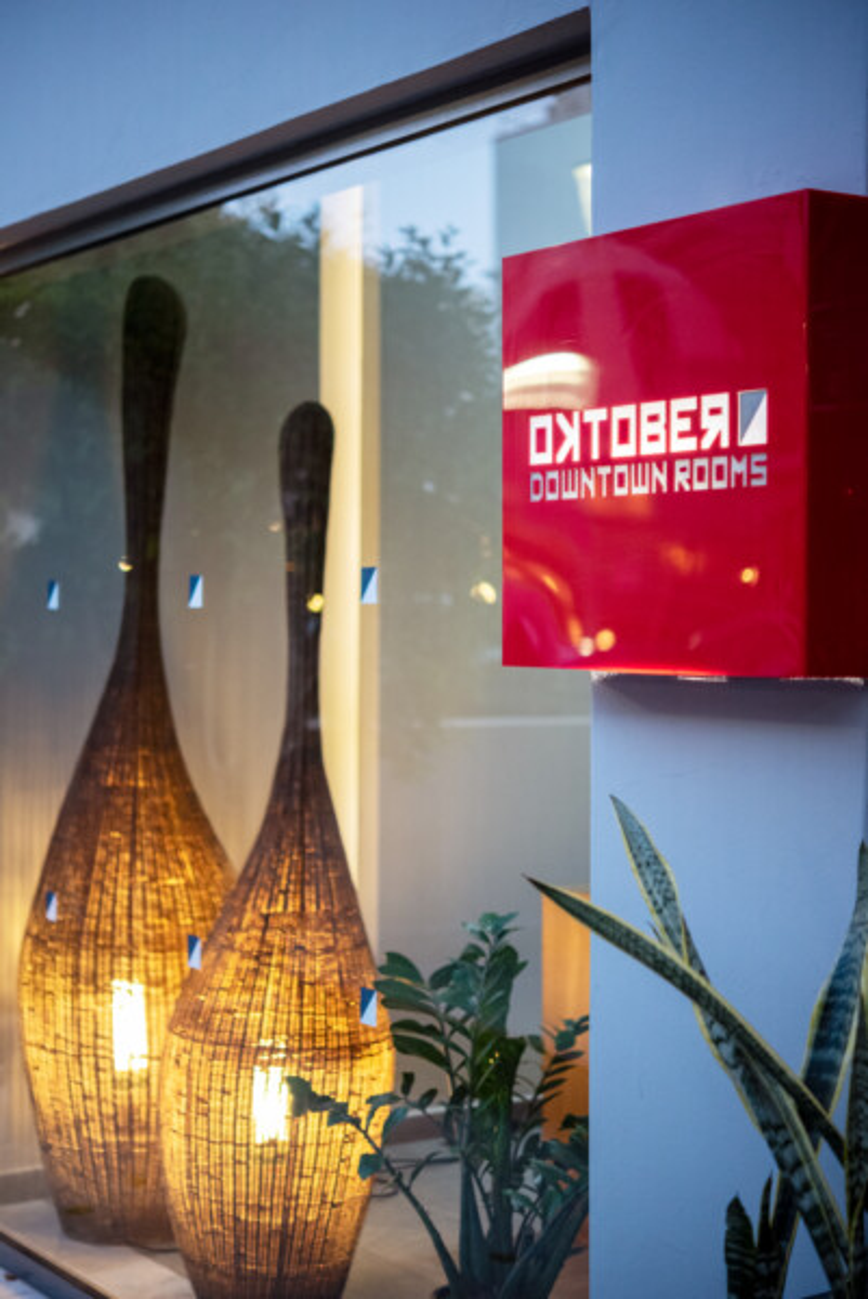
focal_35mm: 60
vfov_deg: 33.4
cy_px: 650
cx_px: 434
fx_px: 2166
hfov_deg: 22.7
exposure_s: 1/100
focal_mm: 60
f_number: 2.8
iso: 2000
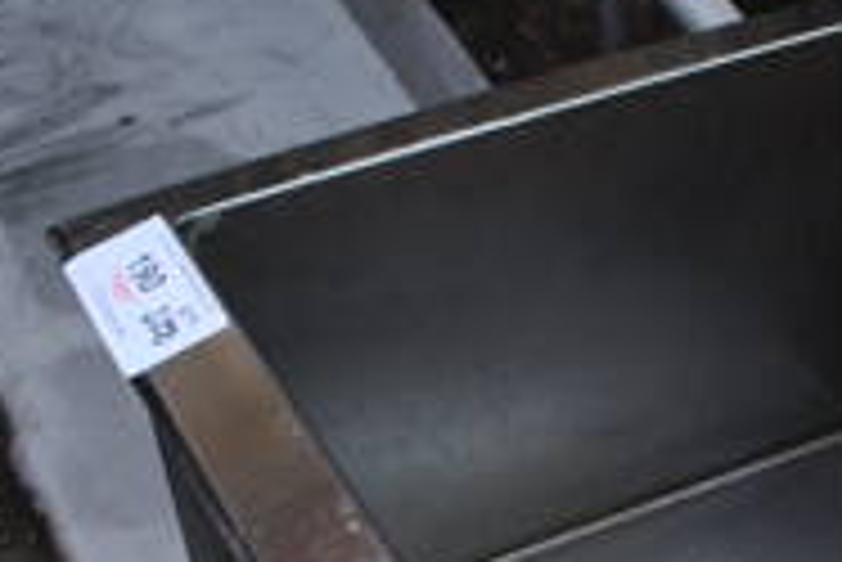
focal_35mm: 88
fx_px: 2060
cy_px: 814
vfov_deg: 14.6
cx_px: 837
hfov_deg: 22.3
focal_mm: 18
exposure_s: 1/200
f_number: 6.3
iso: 200
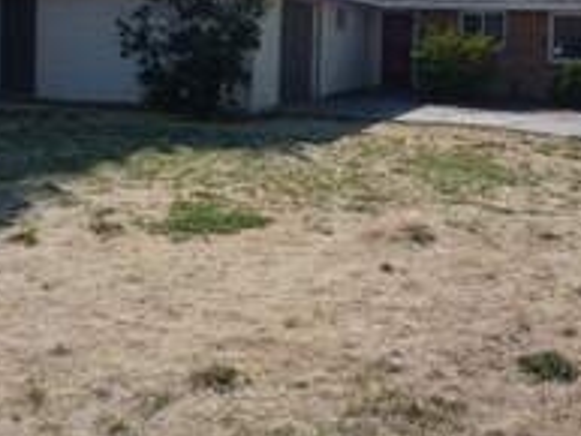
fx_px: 722
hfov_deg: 43.6
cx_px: 352
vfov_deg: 32.4
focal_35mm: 43
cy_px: 66
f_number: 4
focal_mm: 4.3
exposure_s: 1/800
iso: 100
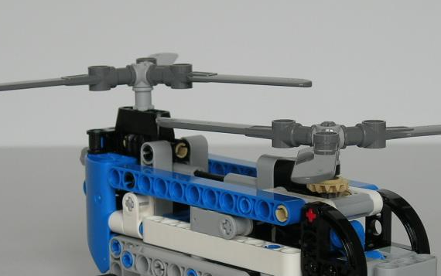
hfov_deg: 15.2
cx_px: 237
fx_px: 1648
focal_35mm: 137
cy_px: 196
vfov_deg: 9.6
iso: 64
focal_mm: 14.9
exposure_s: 1/6.7
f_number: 3.7
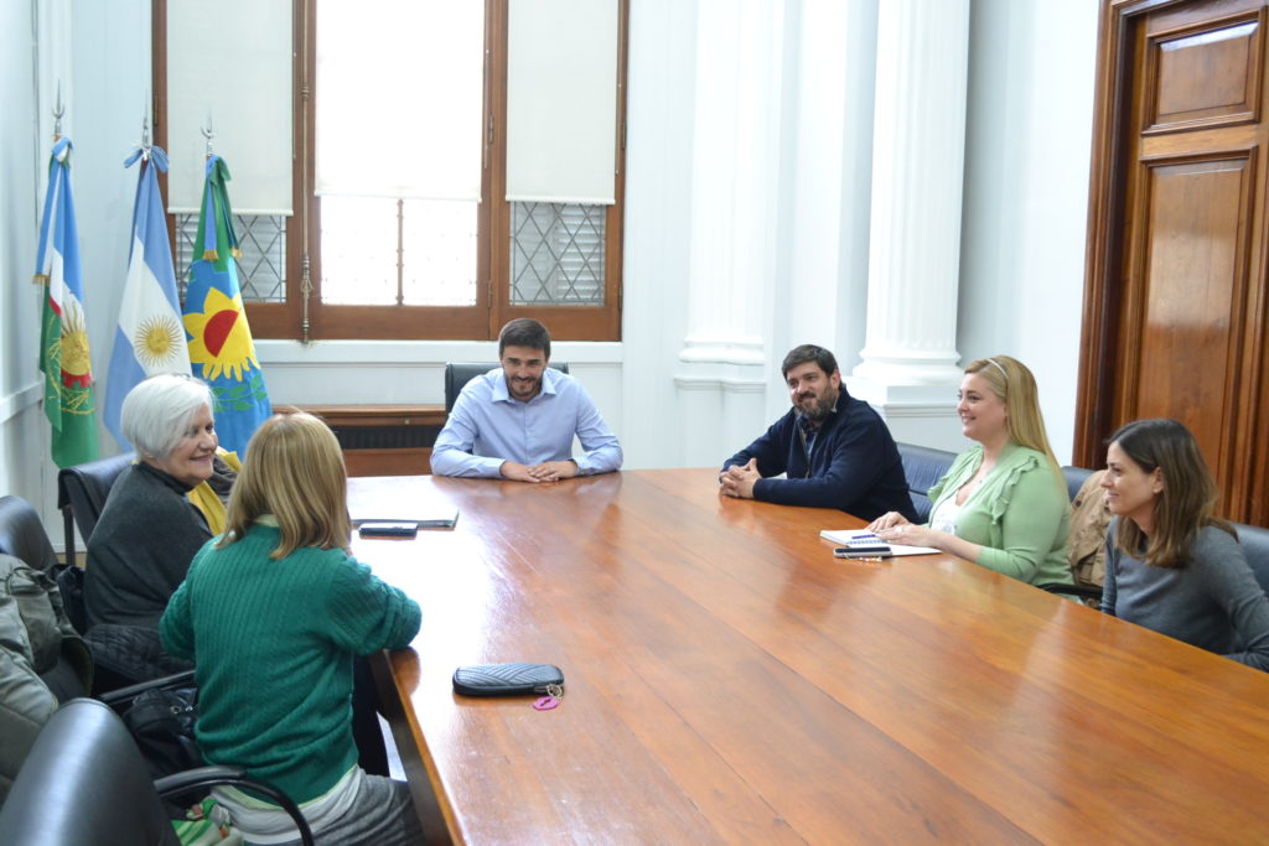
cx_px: 634
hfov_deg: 57.2
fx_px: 1163
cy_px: 423
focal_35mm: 33
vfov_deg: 40.0
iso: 1600
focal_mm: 22
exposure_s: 1/80
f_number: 4
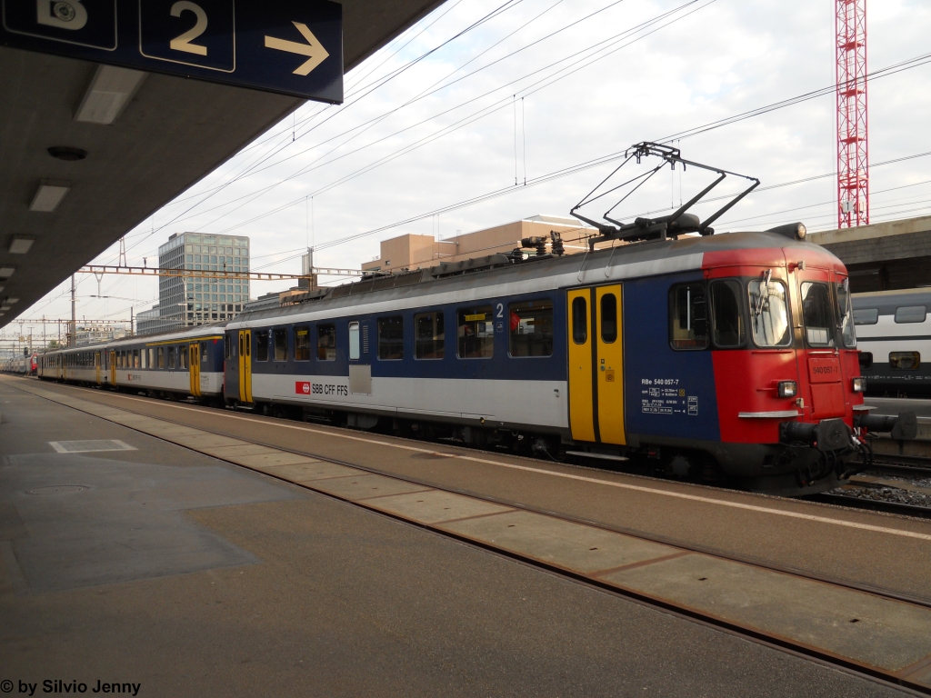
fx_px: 753
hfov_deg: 63.4
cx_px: 466
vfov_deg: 49.7
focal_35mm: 28
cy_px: 349
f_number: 2.7
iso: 100
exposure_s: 1/250
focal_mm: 5
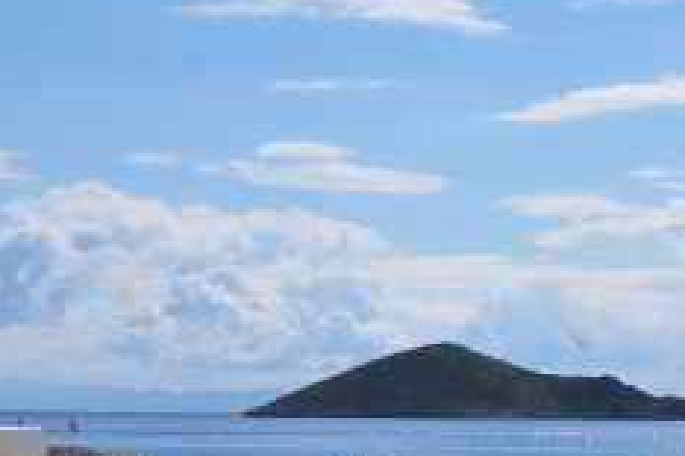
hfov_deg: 14.7
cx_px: 1076
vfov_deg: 10.3
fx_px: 2447
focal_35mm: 129
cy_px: 693
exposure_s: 1/200
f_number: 25
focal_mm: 25
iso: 200
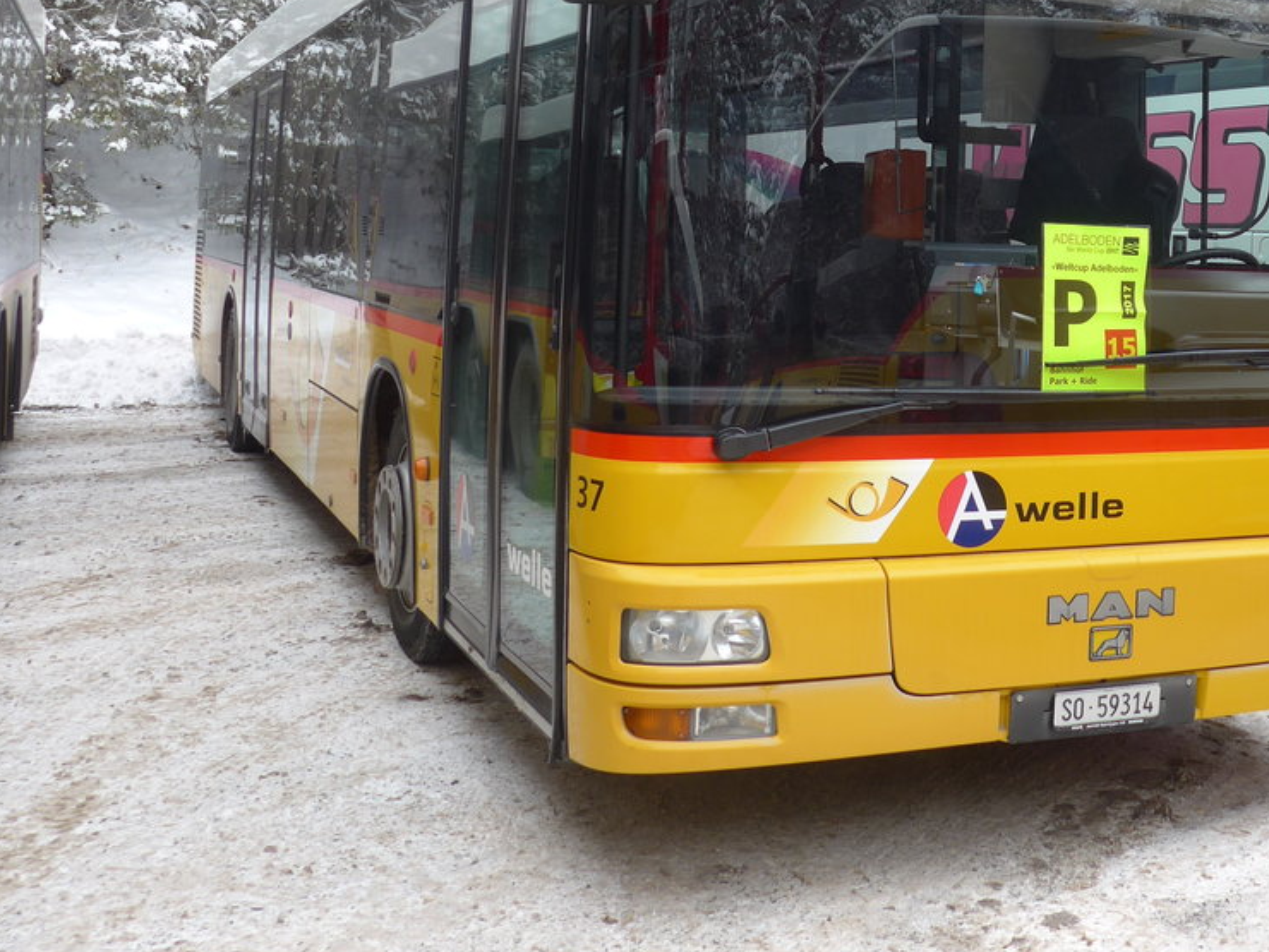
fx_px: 1723
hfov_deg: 39.4
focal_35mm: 47
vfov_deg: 30.2
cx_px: 936
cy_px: 204
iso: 80
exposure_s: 1/200
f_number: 2.8
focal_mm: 6
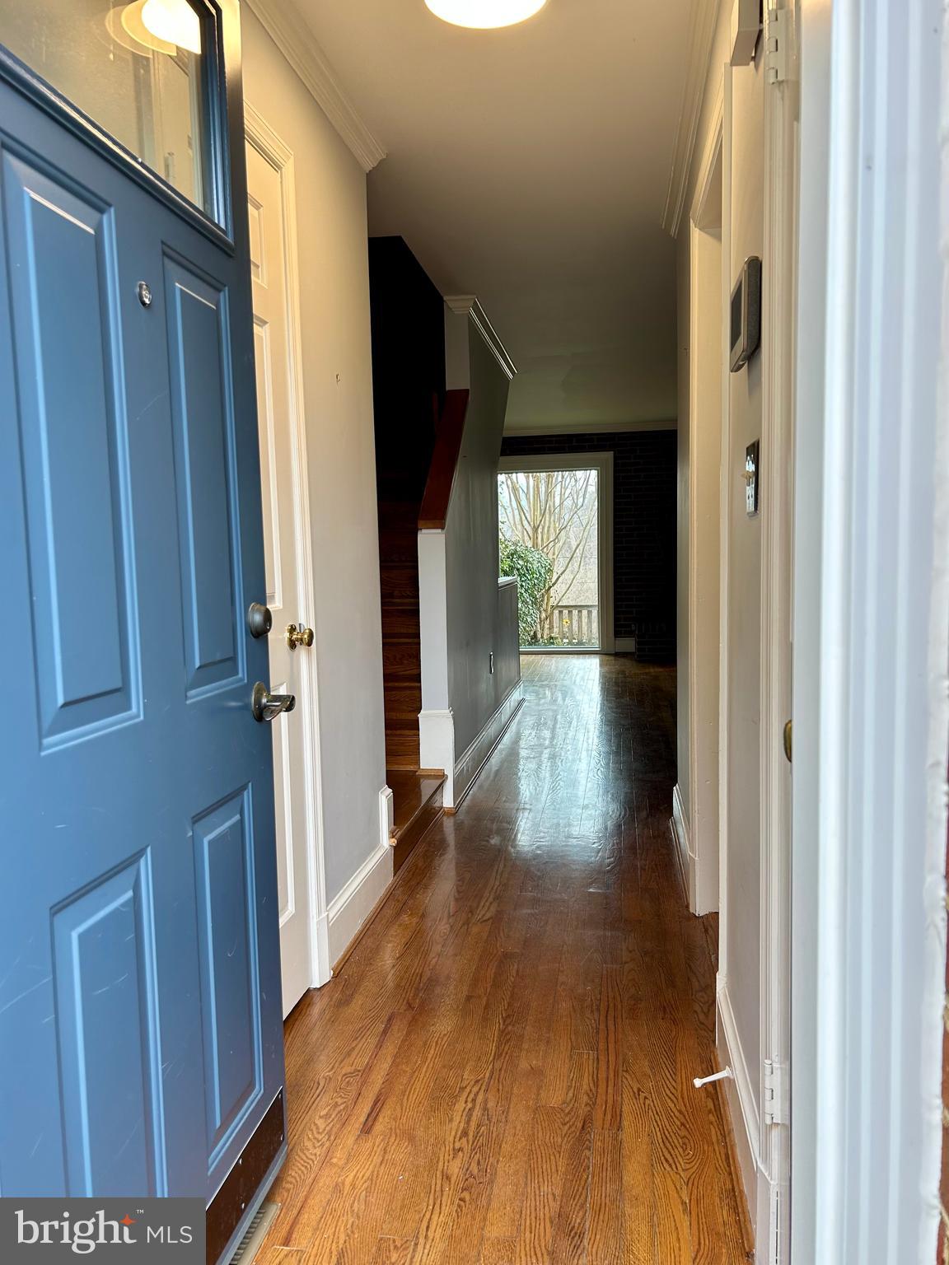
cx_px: 474
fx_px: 950
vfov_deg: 67.3
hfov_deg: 53.1
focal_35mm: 26
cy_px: 632
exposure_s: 1/120
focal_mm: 5.7
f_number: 1.5
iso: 40
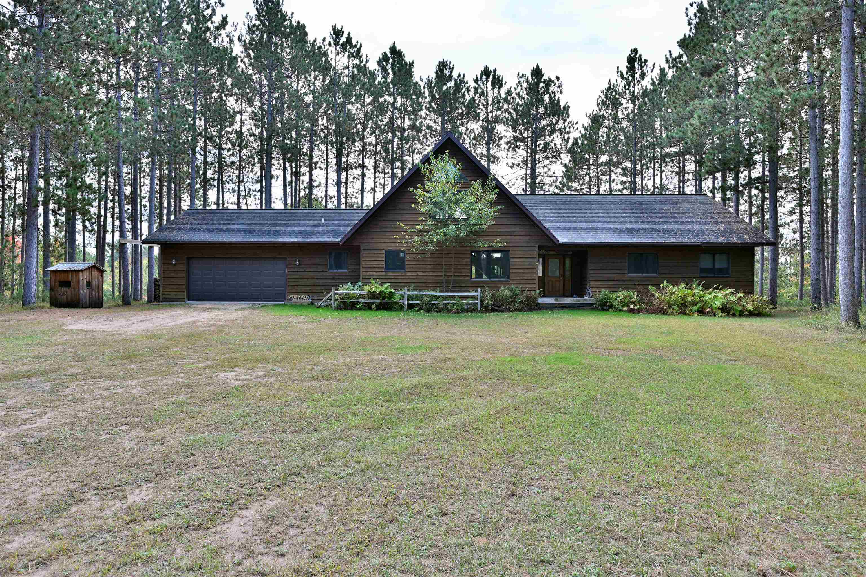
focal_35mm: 22
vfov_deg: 57.2
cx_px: 433
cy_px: 288
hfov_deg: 78.6
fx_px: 529
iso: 100
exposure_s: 1/160
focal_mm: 22
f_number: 5.6
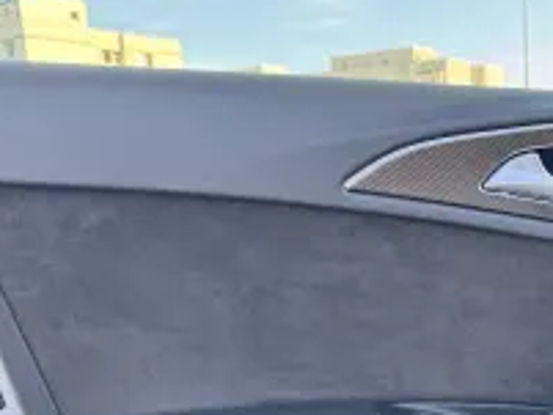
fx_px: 687
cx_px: 465
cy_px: 311
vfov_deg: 33.0
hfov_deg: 41.4
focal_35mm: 43
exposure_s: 1/170
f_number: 1.78
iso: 100
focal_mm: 6.76
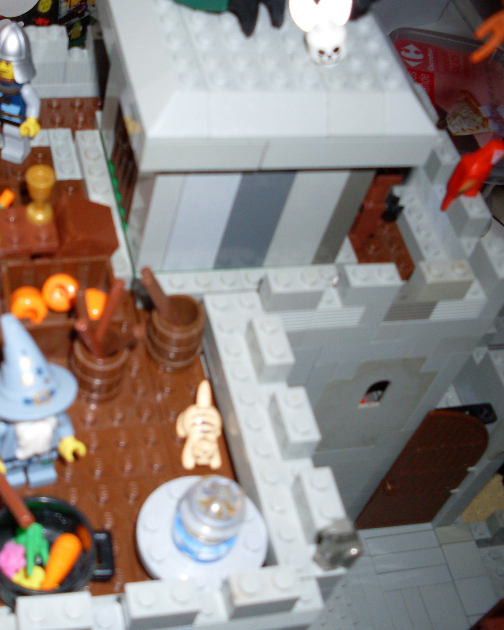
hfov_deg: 27.6
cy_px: 333
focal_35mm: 54
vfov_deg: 34.7
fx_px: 1007
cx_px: 106
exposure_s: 1/45
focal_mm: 6.3
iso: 100
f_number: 2.8
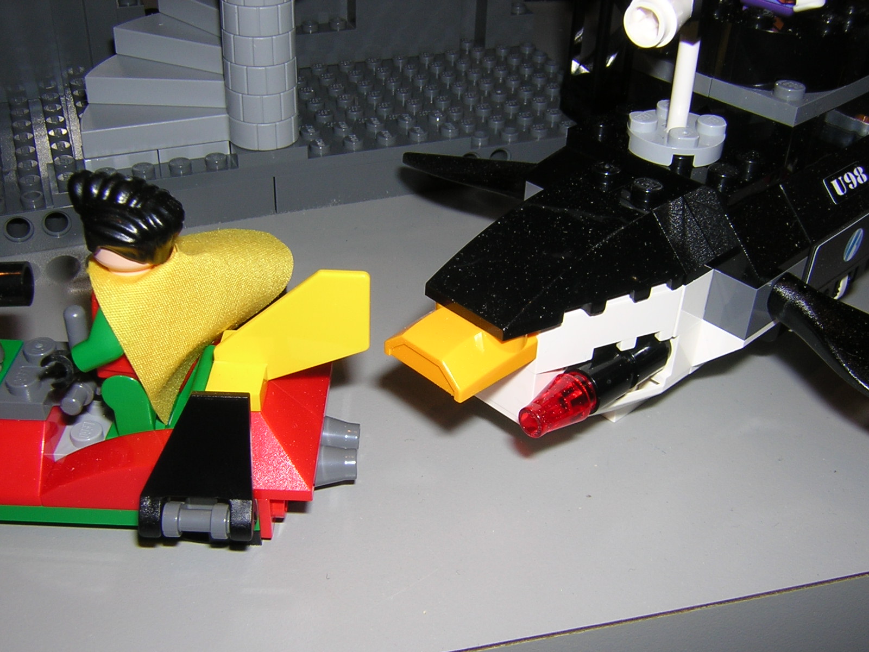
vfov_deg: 36.0
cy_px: 326
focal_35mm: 40
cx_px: 434
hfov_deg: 46.8
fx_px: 1004
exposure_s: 1/60.1
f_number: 5.4
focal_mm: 5.2
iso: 100
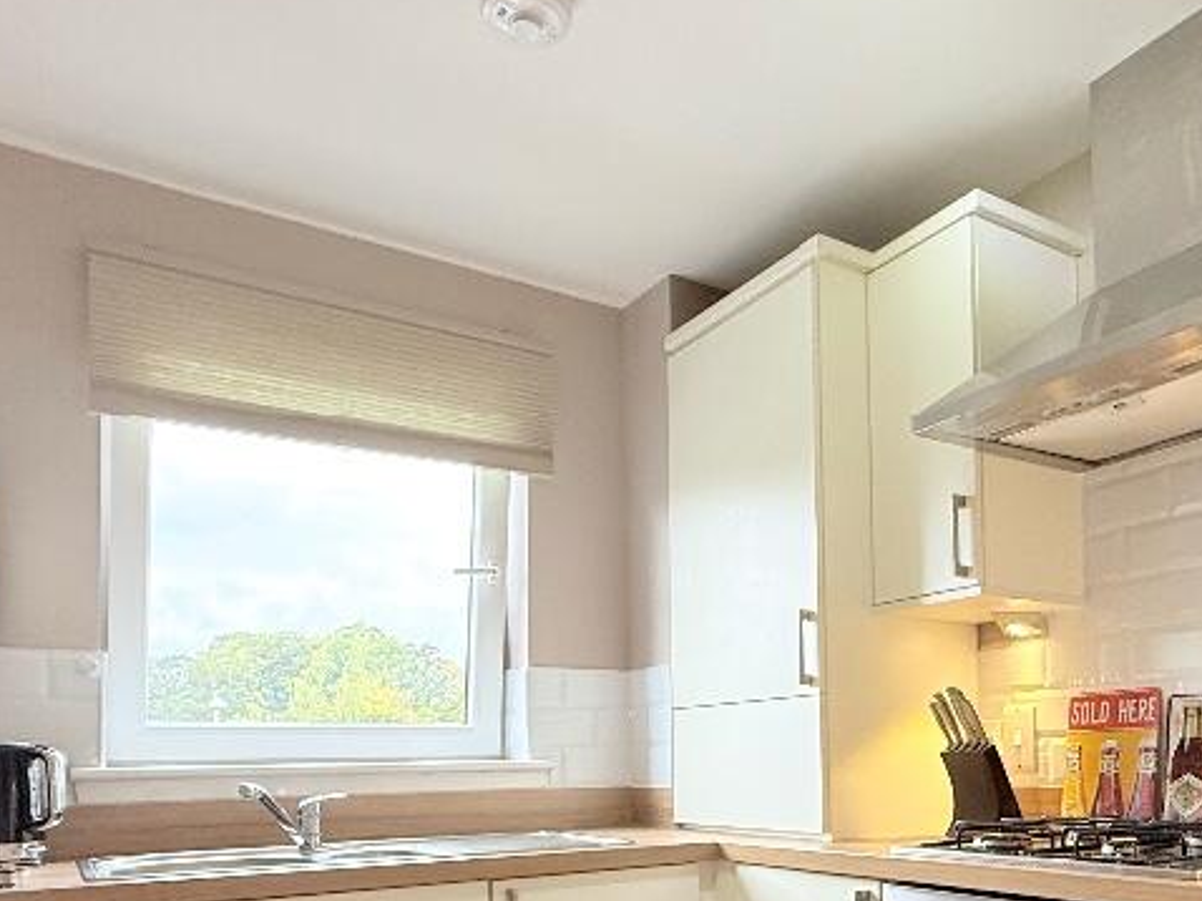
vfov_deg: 44.4
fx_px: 1041
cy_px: 727
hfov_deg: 58.9
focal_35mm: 30
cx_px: 780
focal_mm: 2.22
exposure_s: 1/100
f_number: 2.2
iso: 200
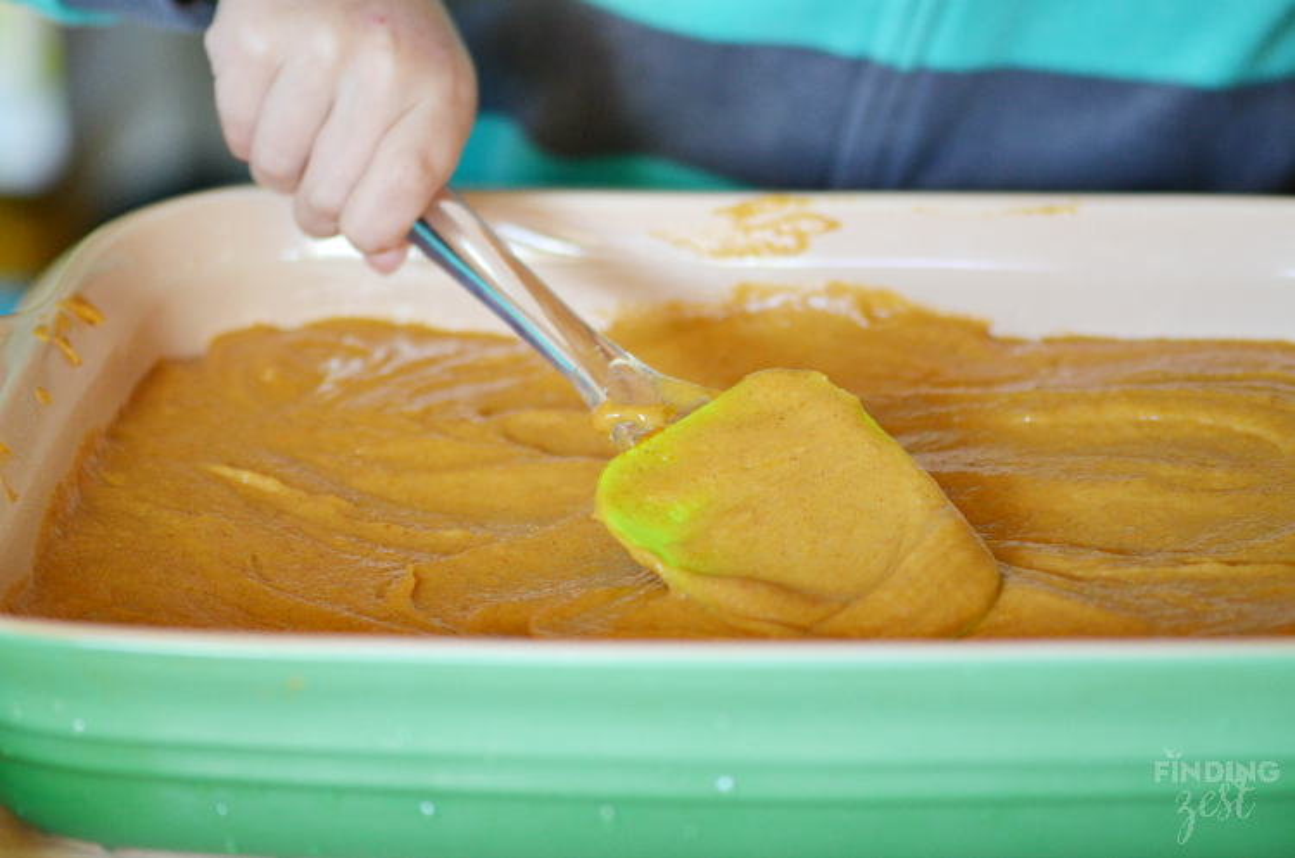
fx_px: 5655
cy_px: 429
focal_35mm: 158
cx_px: 648
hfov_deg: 13.1
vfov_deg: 8.7
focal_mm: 105
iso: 800
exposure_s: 1/160
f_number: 3.2
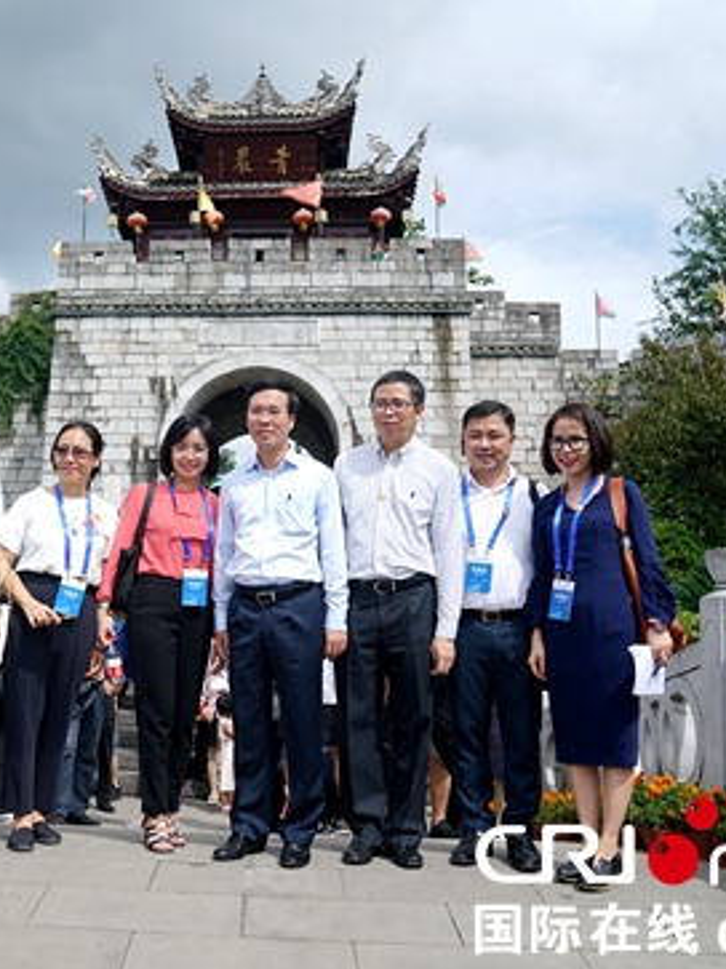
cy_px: 484
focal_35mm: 35
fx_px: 979
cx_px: 179
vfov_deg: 52.6
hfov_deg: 39.5
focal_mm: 24
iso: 100
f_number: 4
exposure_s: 1/1000
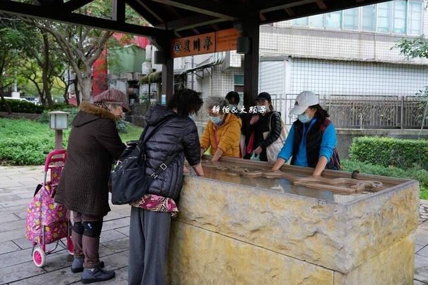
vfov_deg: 41.0
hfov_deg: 58.7
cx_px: 224
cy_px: 127
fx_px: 380
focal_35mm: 32
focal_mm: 25
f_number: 4
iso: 125
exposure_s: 1/30
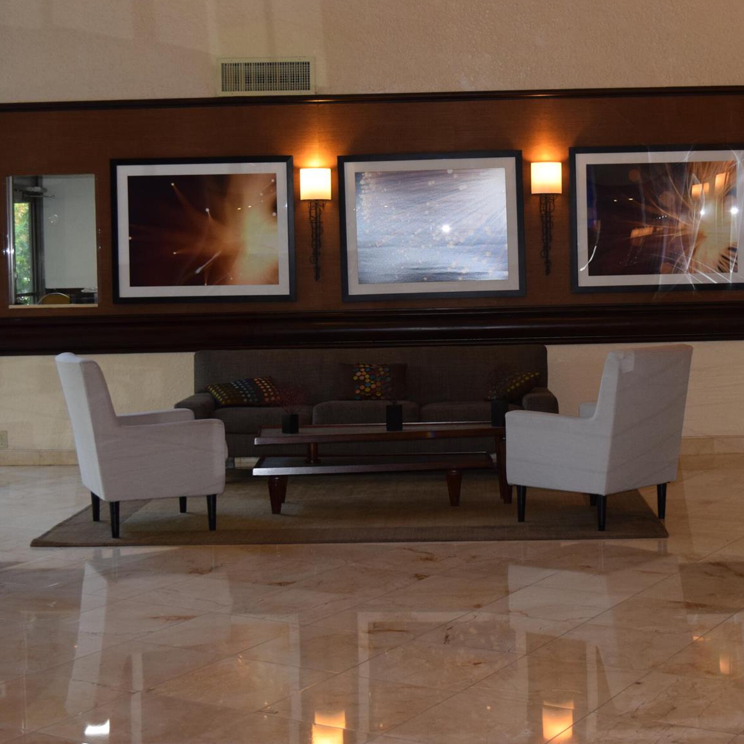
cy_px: 307
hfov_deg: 28.2
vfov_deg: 28.2
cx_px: 447
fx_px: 1477
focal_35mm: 61
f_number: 5
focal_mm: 27
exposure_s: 1/100
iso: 800
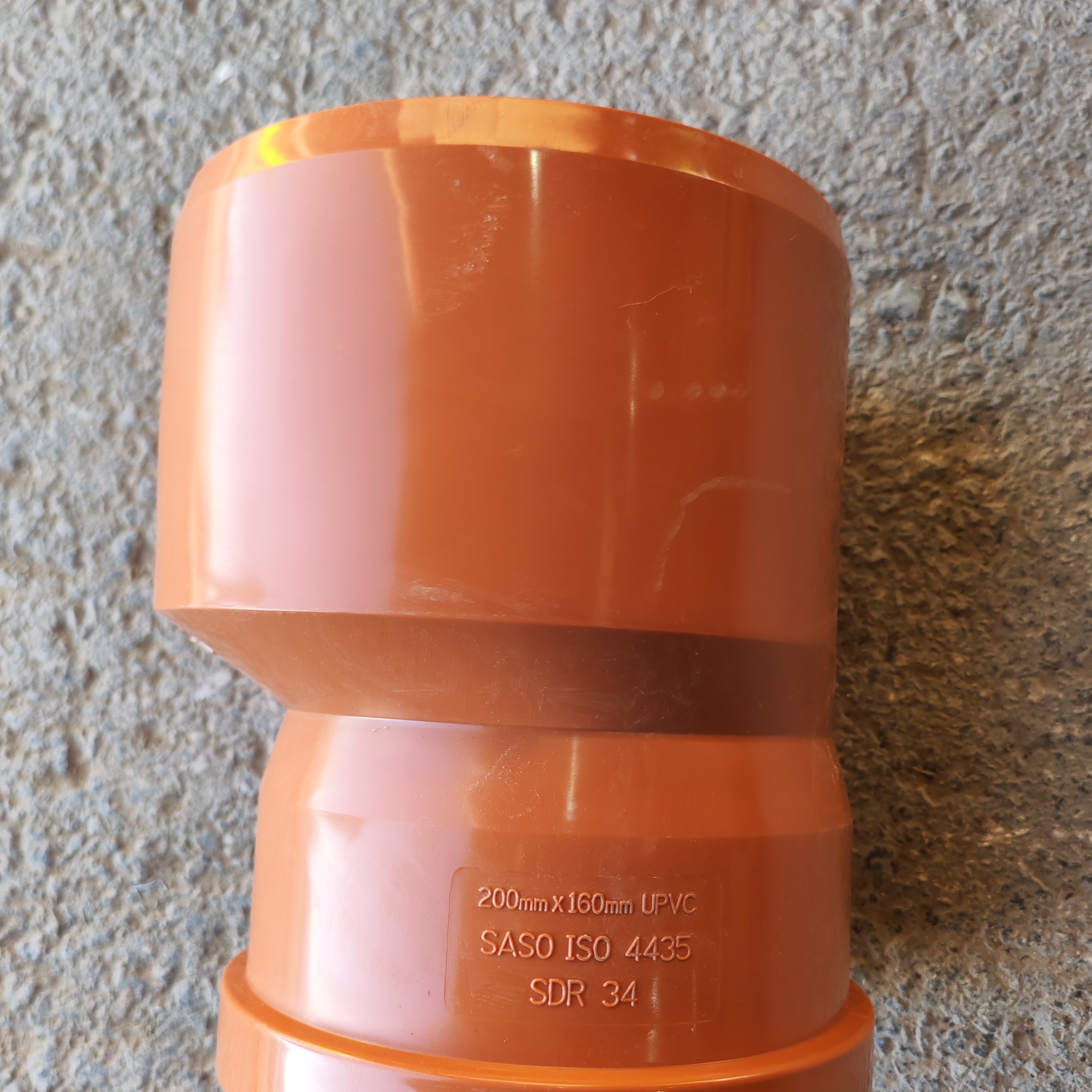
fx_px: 1142
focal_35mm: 32
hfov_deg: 51.1
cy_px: 603
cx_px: 544
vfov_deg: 51.0
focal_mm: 6.12
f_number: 1.9
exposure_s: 1/100
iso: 160
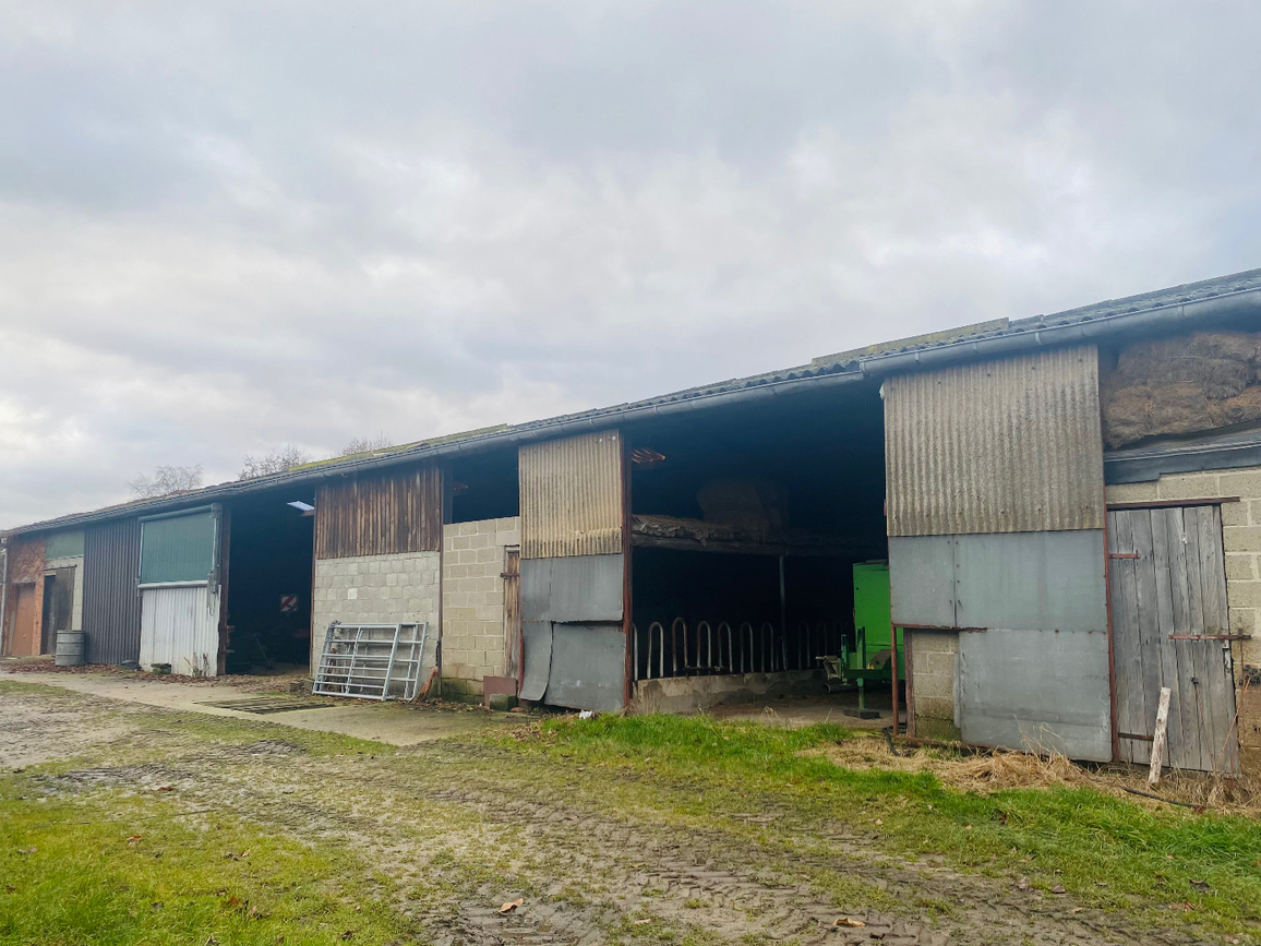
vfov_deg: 51.3
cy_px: 486
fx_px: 984
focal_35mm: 27
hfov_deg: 65.3
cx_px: 614
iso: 32
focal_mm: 4.25
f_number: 1.8
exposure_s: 1/328
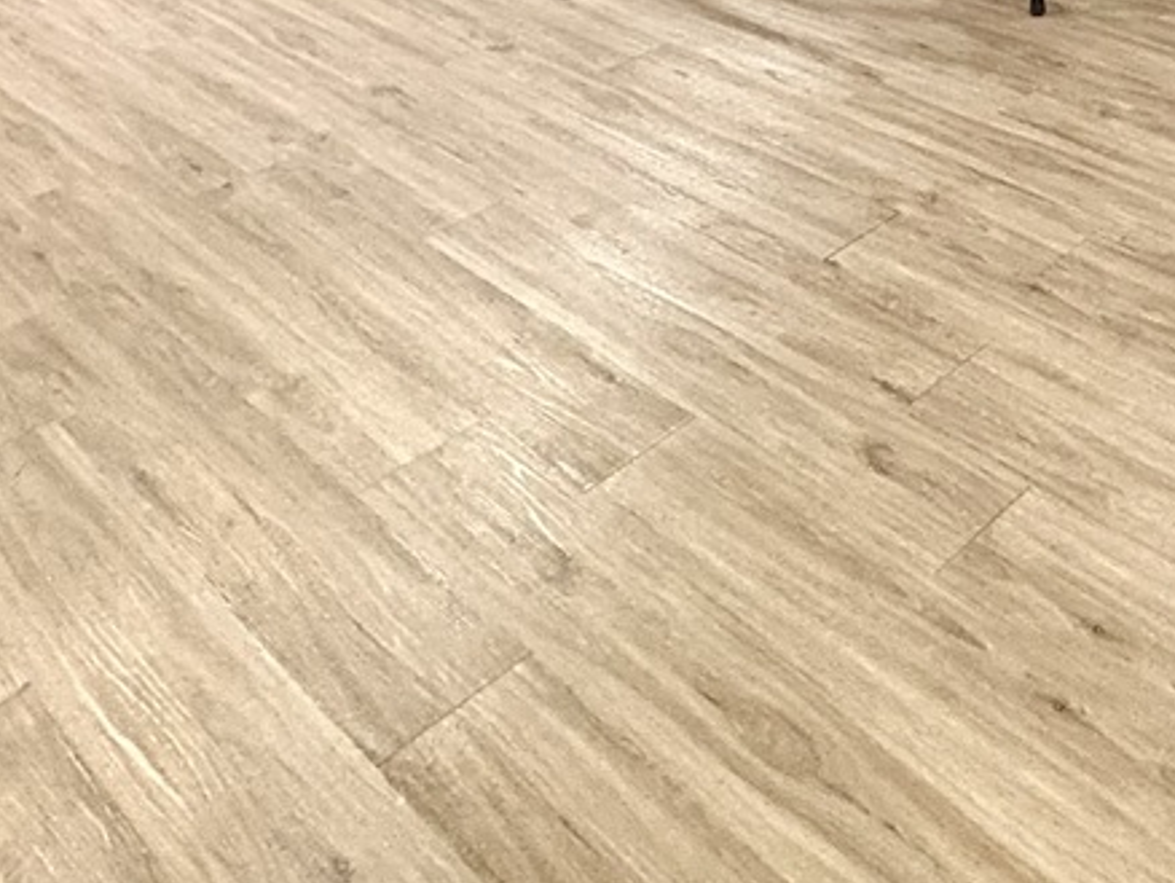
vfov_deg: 23.1
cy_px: -556
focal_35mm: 46
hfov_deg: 39.0
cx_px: 998
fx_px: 1562
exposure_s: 1/60
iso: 1000
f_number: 2.2
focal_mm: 2.22
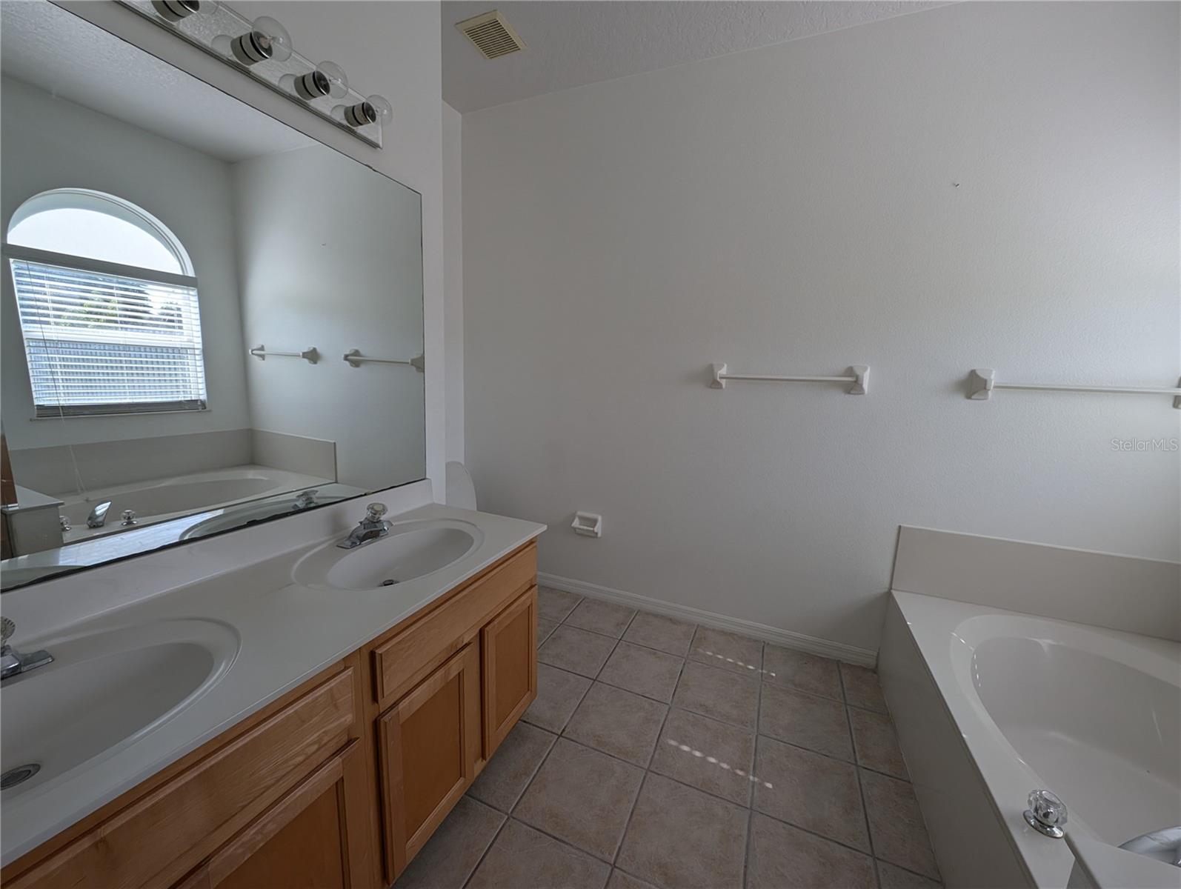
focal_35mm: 12
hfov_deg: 110.5
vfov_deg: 94.6
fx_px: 410
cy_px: 444
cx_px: 590
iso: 40
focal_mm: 2.23
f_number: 1.95
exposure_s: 1/410
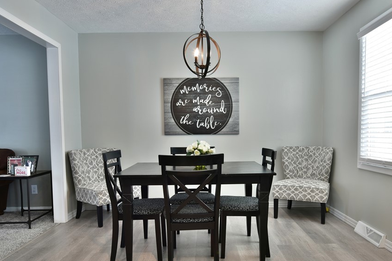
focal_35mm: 27
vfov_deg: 47.7
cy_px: 152
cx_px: 206
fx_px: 294
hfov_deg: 67.3
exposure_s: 1/13
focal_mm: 14
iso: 200
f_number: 5.6
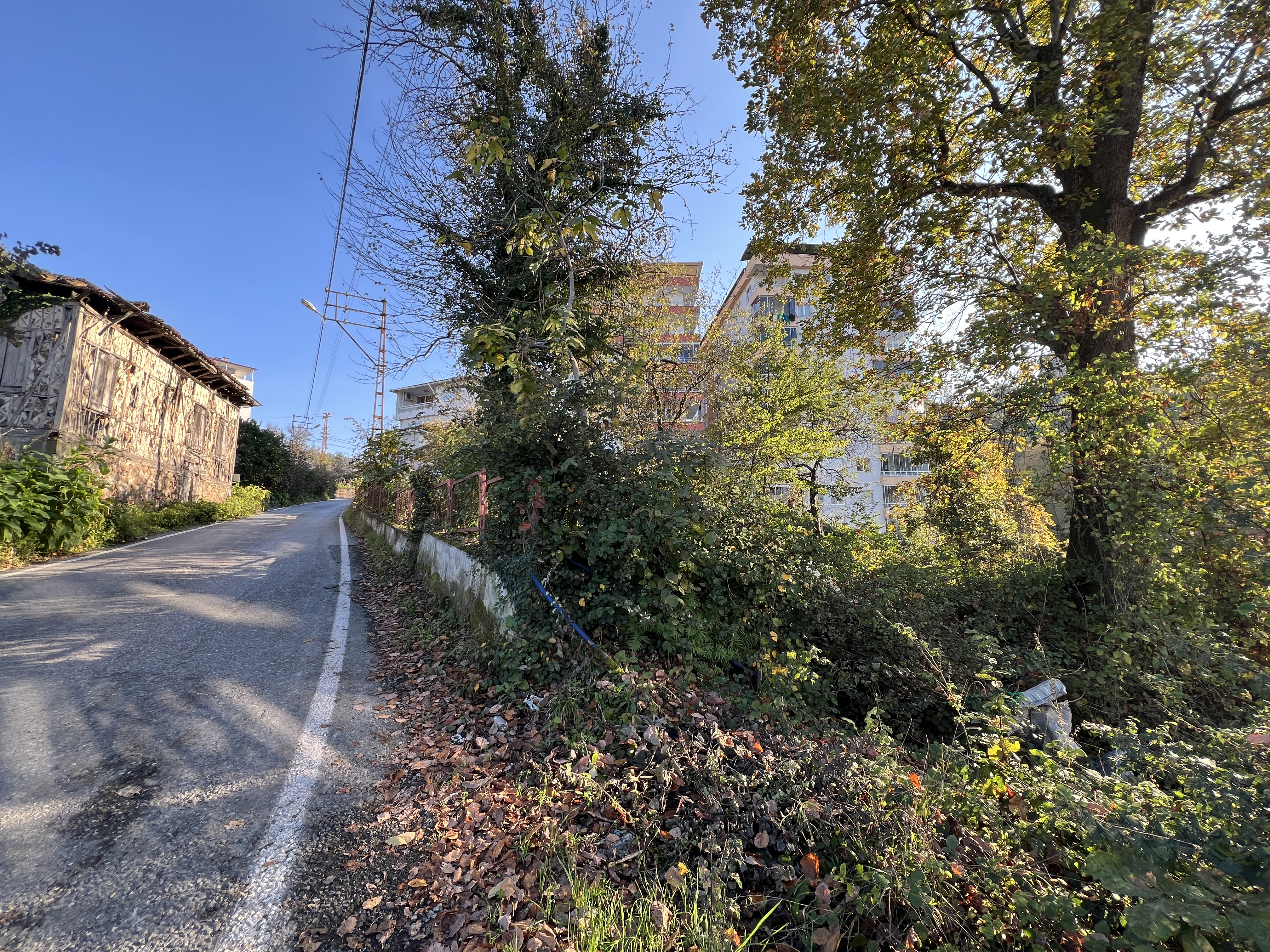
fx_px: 477
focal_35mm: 13
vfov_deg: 89.9
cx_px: 635
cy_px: 476
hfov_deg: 106.2
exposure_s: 1/153
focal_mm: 1.57
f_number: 1.8
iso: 32
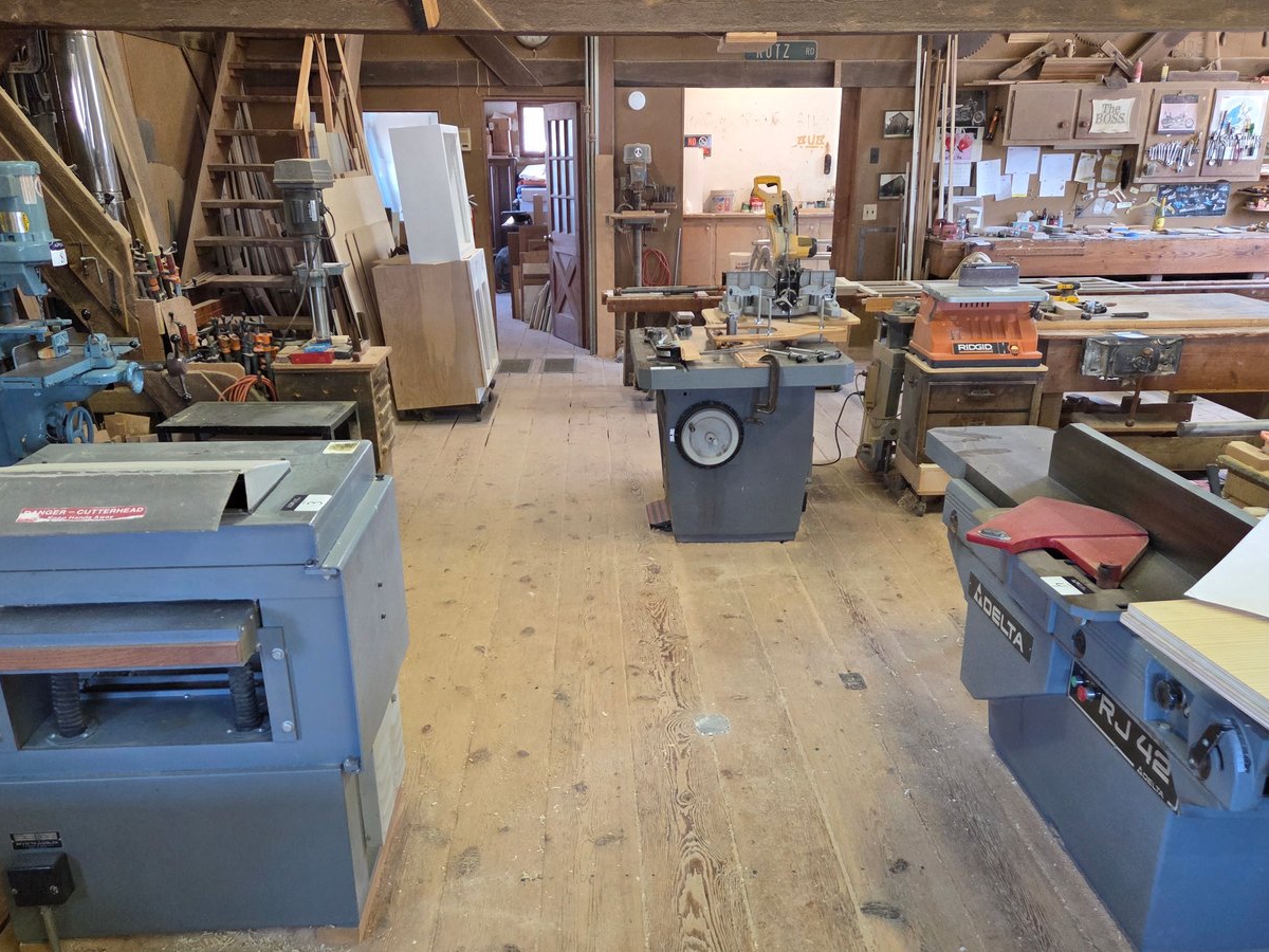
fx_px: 1063
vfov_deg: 47.9
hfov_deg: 61.7
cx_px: 645
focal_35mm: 29
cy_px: 581
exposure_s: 1/120
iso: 400
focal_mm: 5.4
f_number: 1.8
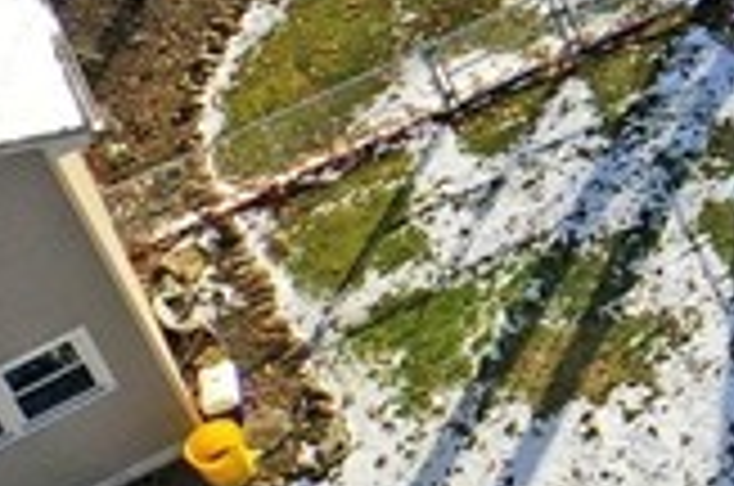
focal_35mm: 187
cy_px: -747
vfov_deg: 6.9
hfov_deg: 9.3
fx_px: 3805
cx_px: 2031
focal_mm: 10.26
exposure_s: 1/320
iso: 100
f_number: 5
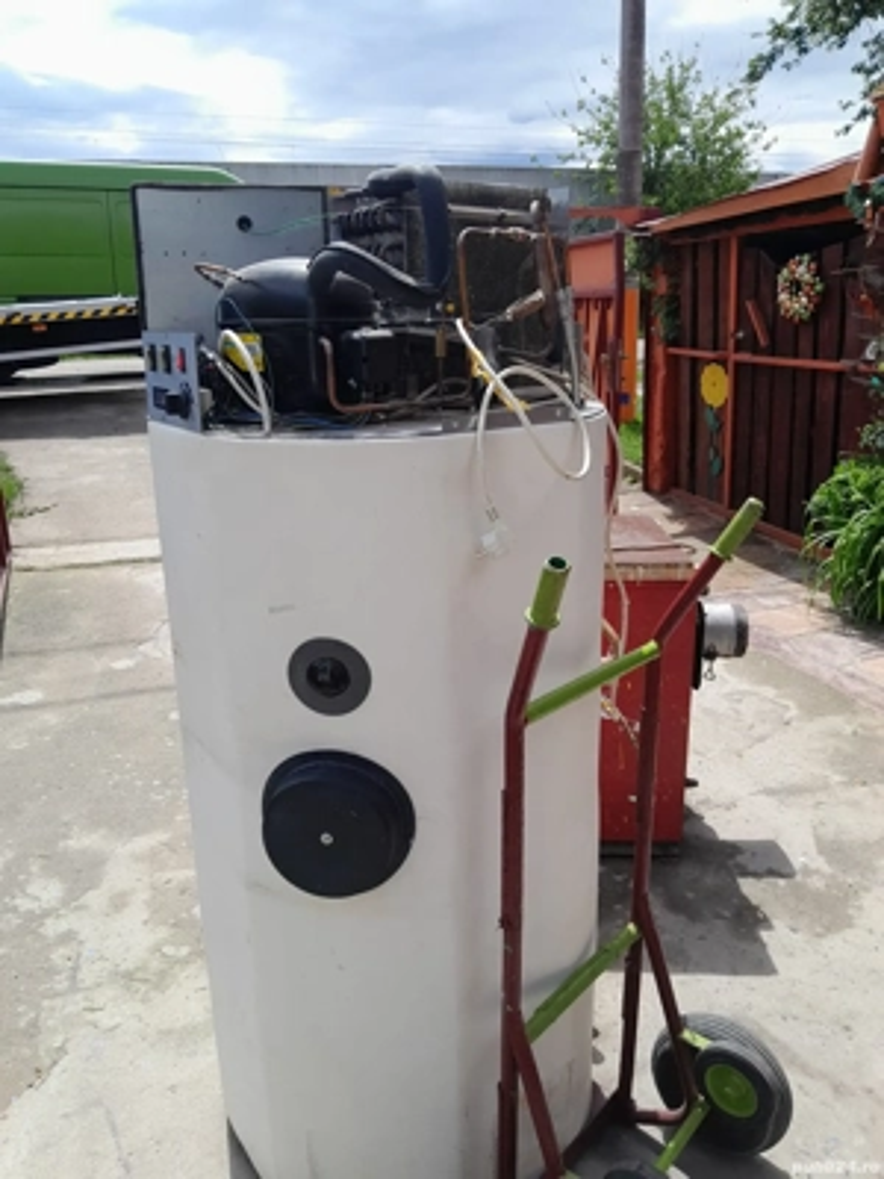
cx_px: 442
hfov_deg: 53.1
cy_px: 590
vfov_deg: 67.3
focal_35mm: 26
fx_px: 885
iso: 40
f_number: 1.8
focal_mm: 3.98
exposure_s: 1/491
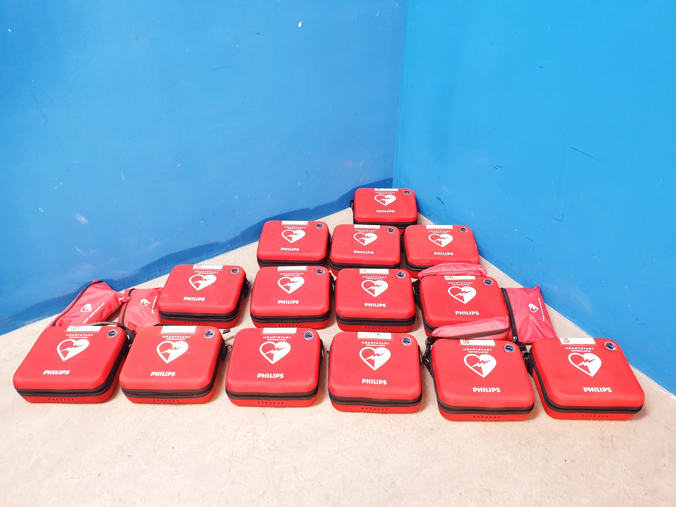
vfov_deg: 53.1
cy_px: 254
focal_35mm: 26
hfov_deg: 67.3
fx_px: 508
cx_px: 338
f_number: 2.4
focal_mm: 4.3
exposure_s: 1/25
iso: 320
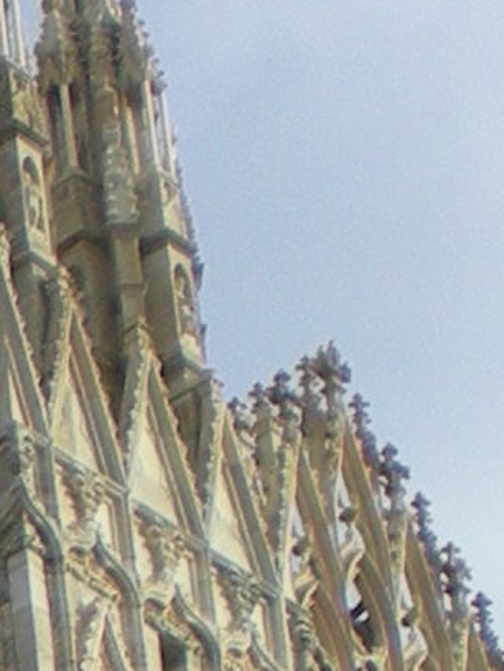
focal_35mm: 286
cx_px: -677
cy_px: 1798
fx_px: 5552
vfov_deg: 6.5
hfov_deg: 5.1
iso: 50
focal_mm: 6.3
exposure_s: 1/240
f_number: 4.6
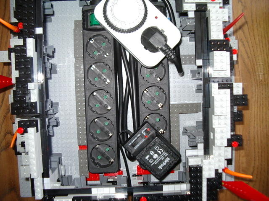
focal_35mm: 38
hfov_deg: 49.0
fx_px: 295
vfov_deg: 37.7
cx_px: 134
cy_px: 100
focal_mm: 5.8
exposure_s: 1/60
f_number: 2.6
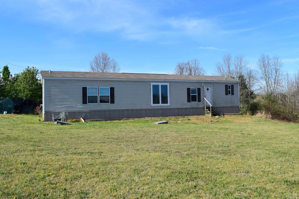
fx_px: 262
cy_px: 100
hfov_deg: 59.5
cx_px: 150
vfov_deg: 41.7
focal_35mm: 32
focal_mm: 21
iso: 400
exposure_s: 1/500
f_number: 11
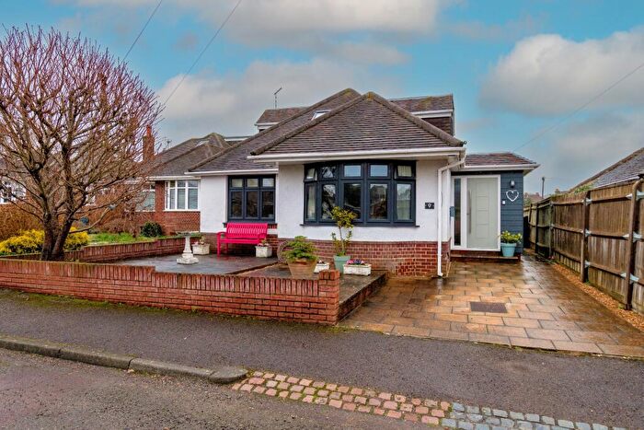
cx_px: 322
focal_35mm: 22
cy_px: 215
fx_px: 394
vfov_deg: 57.2
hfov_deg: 78.6
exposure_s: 1/640
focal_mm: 15
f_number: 7.1
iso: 400
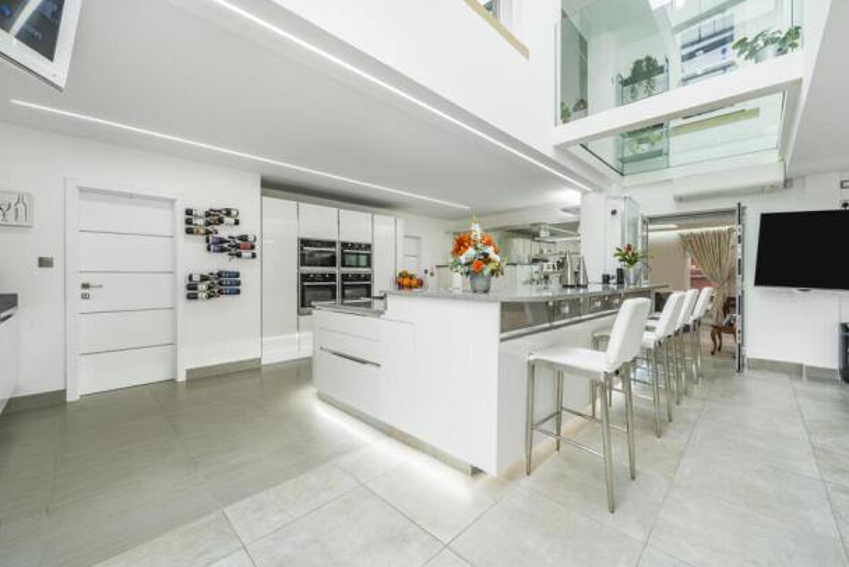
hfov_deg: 104.2
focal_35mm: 14
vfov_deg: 81.2
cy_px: 302
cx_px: 429
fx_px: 330
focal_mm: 13
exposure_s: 1/10
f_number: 8
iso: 100
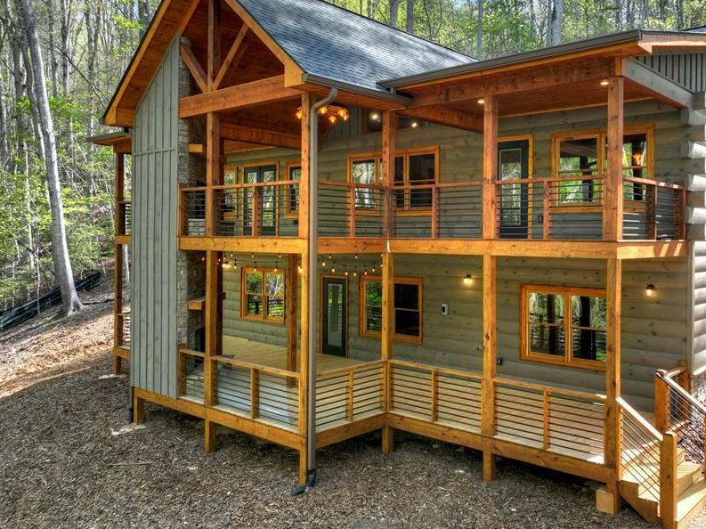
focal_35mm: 31
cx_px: 438
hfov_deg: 57.7
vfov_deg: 45.4
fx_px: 632
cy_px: 253
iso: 170
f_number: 2.8
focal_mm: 12.3
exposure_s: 1/500
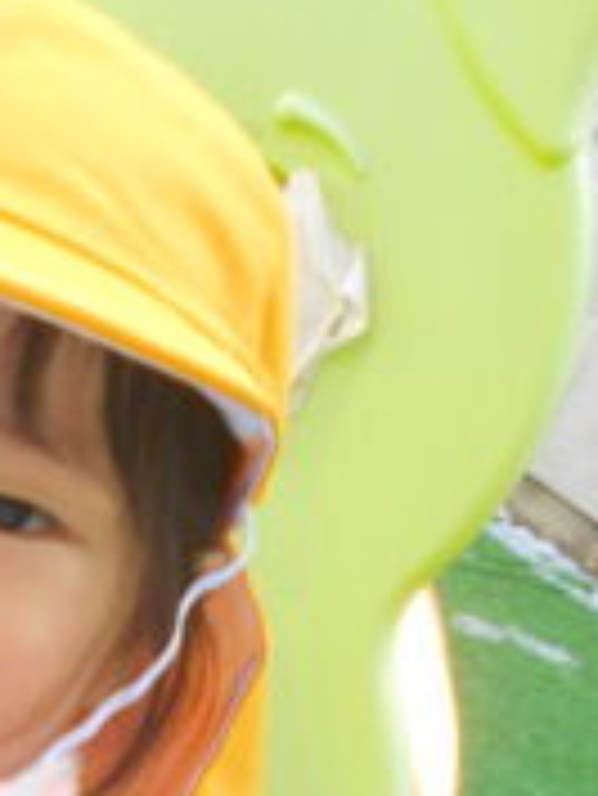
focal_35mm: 88
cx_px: -252
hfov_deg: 15.7
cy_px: 1039
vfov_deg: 20.3
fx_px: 2025
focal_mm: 4.6
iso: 280
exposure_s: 1/250
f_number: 3.2
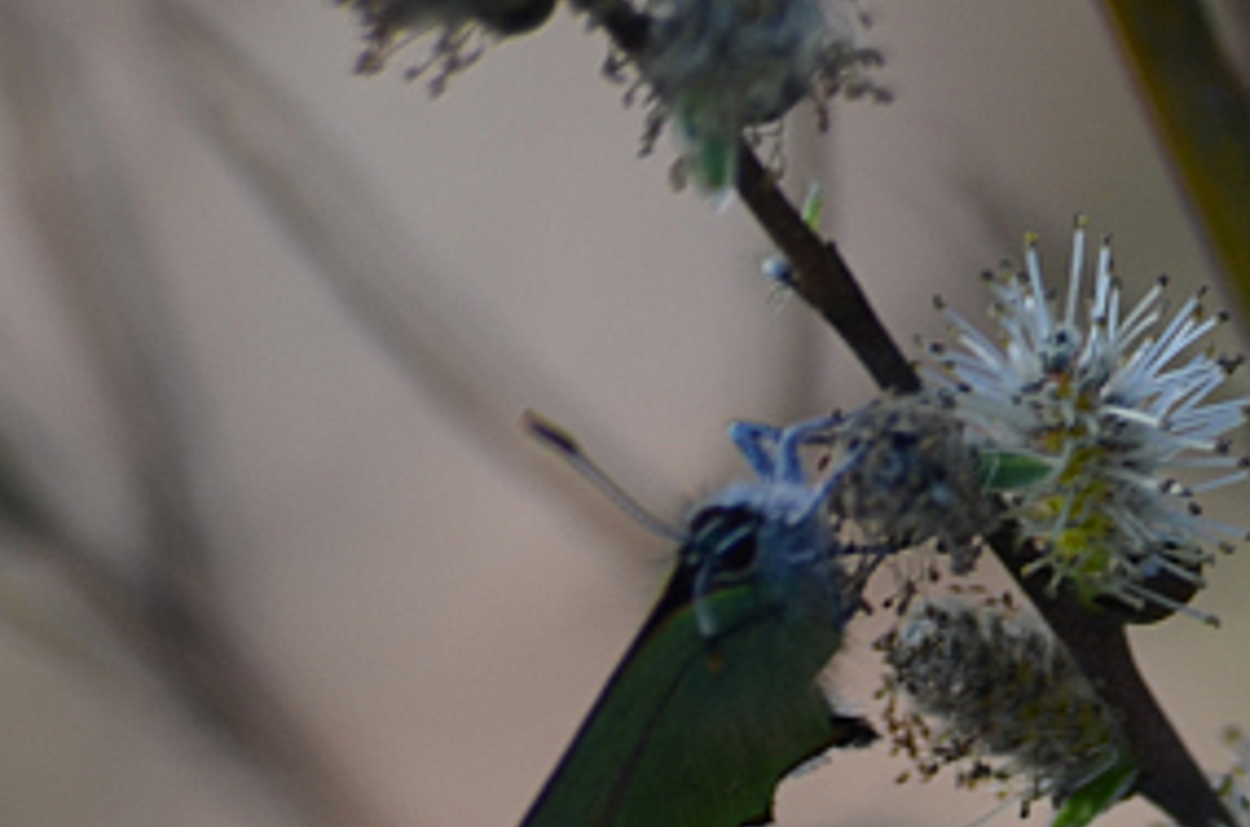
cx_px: 982
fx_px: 32912
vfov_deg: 1.4
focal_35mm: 950
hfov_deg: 2.2
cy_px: 691
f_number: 8
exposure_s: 1/125
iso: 180
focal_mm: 200
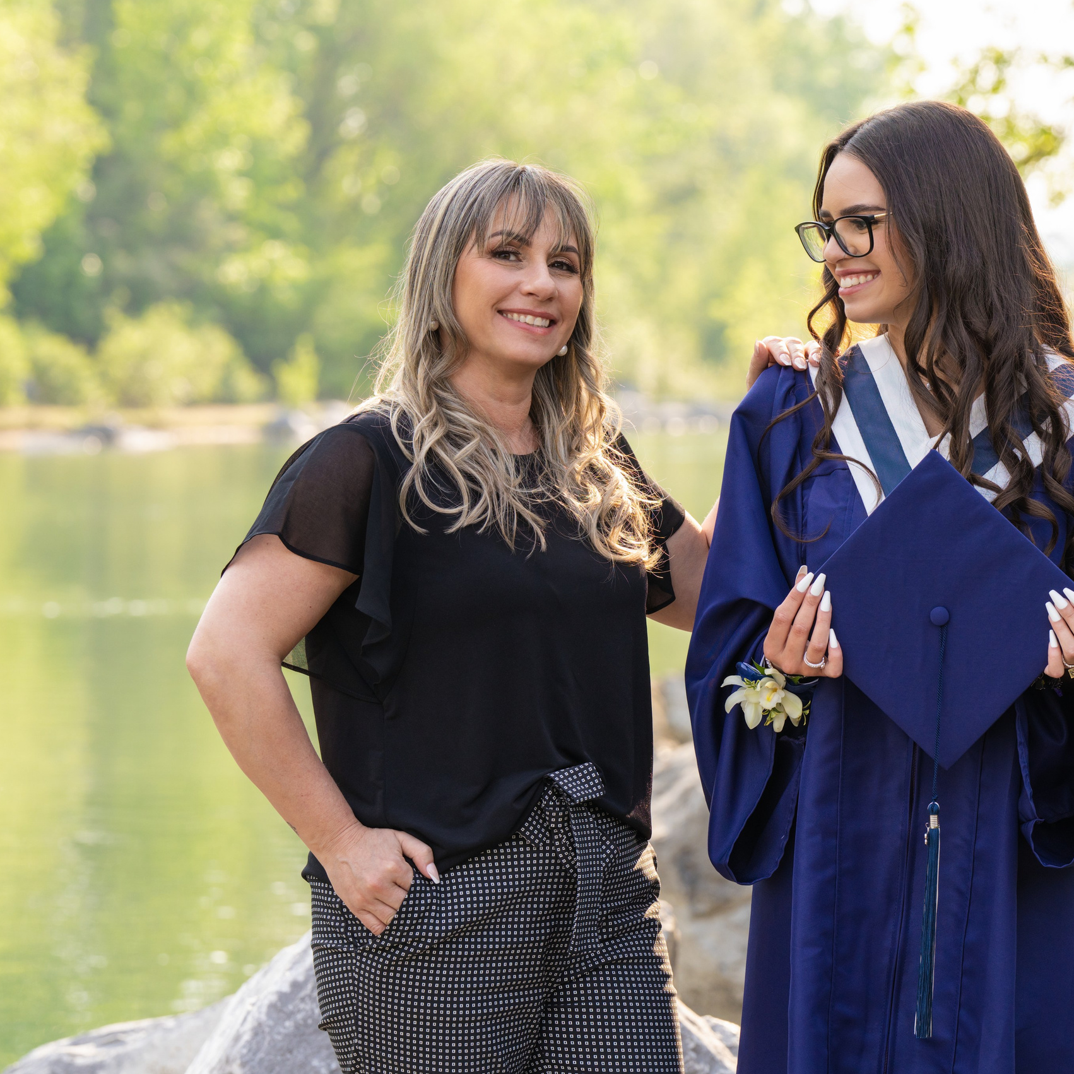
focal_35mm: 170
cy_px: 536
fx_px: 5967
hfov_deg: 10.3
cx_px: 670
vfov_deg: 10.3
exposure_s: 1/320
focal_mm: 133
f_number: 6.3
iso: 500
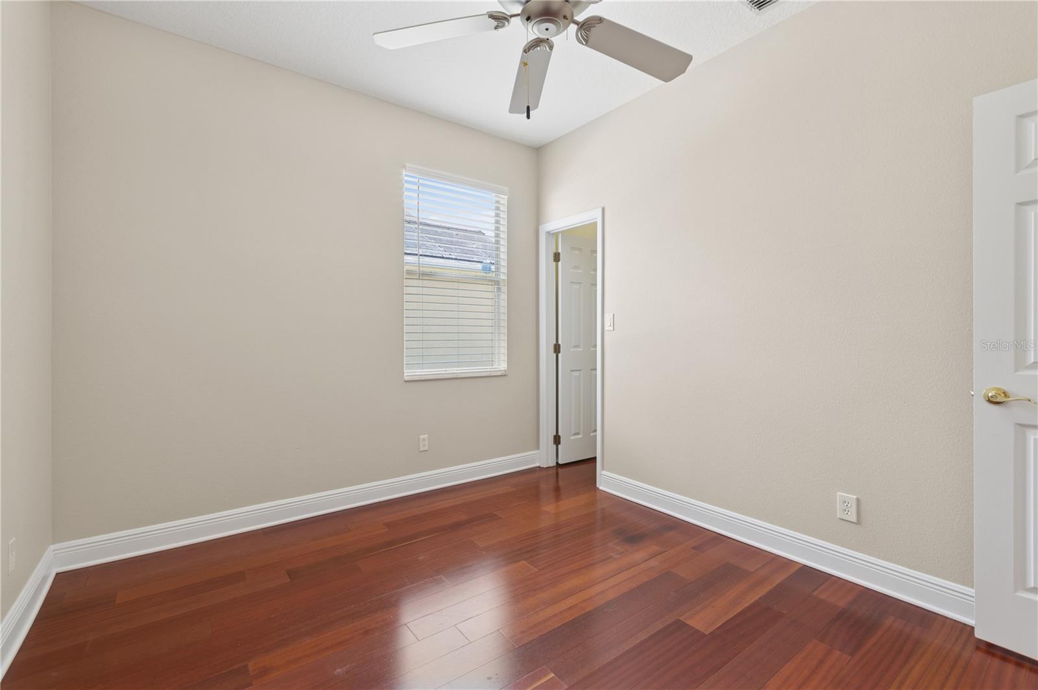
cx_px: 519
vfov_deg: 77.2
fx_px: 432
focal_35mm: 15
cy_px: 345
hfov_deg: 100.4
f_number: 9
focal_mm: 10
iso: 100
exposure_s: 1/3
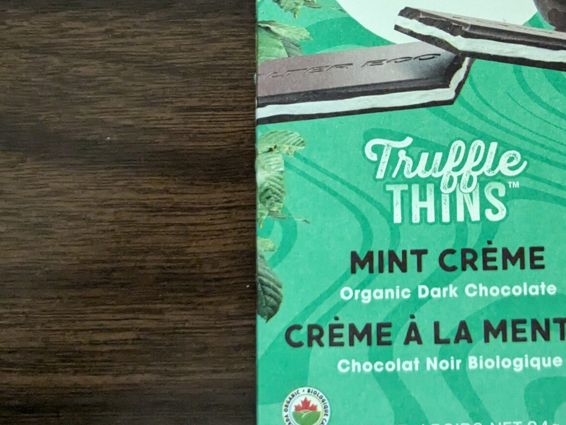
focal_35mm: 48
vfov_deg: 29.5
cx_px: 442
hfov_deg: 38.4
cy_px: 74
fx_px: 785
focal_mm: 4.38
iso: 2000
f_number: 1.73
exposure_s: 1/120
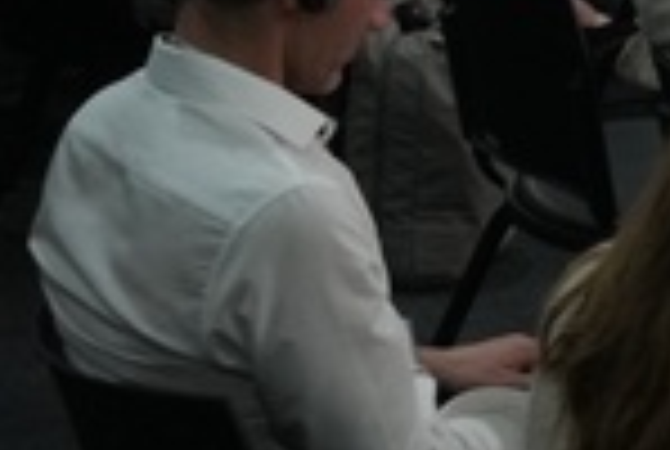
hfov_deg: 7.9
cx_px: 1646
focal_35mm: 240
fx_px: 4476
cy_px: -668
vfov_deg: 5.5
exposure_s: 1/60
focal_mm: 35
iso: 1600
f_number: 6.3
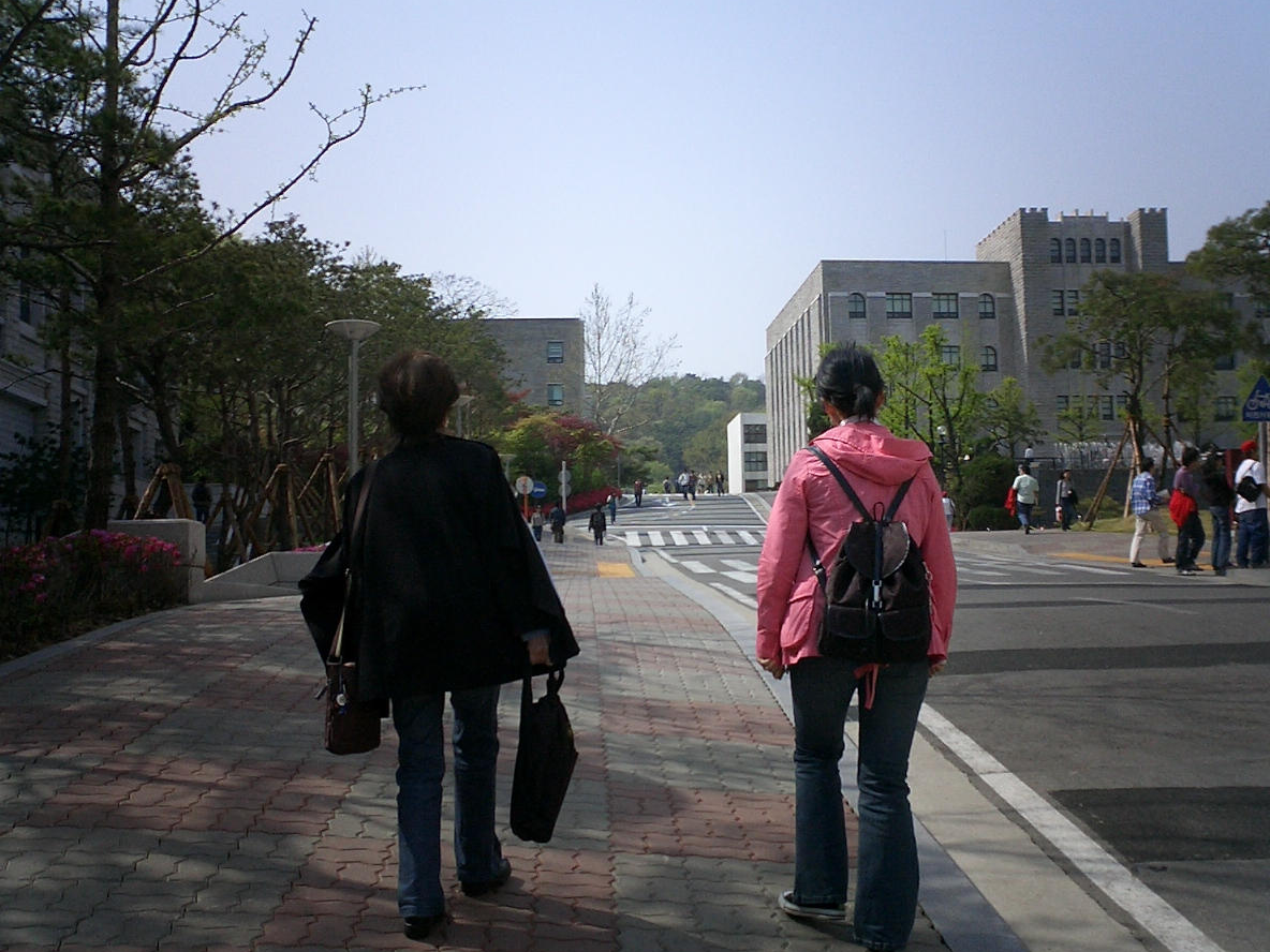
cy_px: 511
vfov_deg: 35.9
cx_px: 669
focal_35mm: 40
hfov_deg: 46.8
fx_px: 1468
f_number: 3.5
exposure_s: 1/1250
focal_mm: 5.6
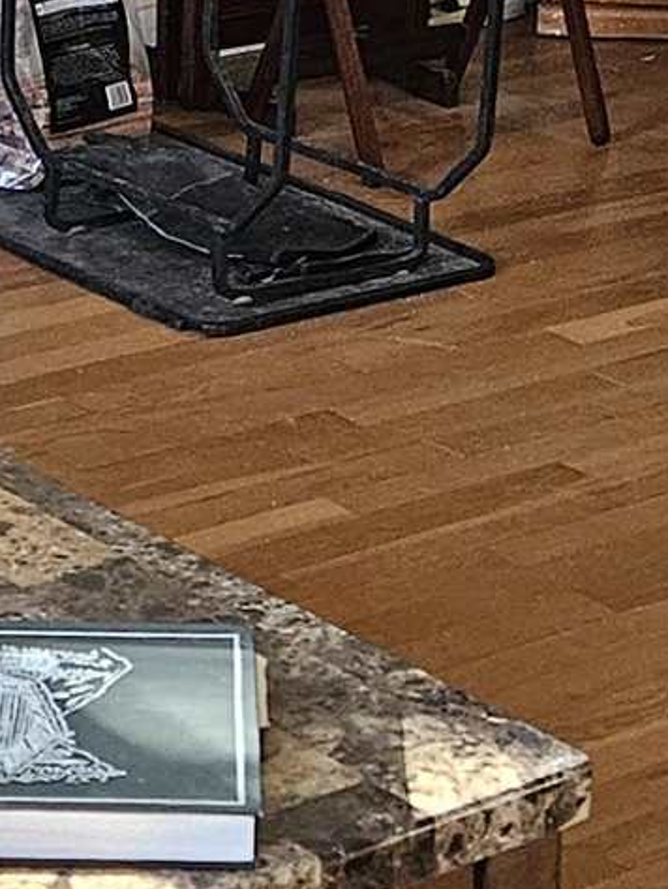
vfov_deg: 12.9
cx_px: 255
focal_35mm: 149
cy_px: -167
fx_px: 3830
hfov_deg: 10.0
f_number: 1.8
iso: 800
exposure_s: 1/120
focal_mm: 5.4
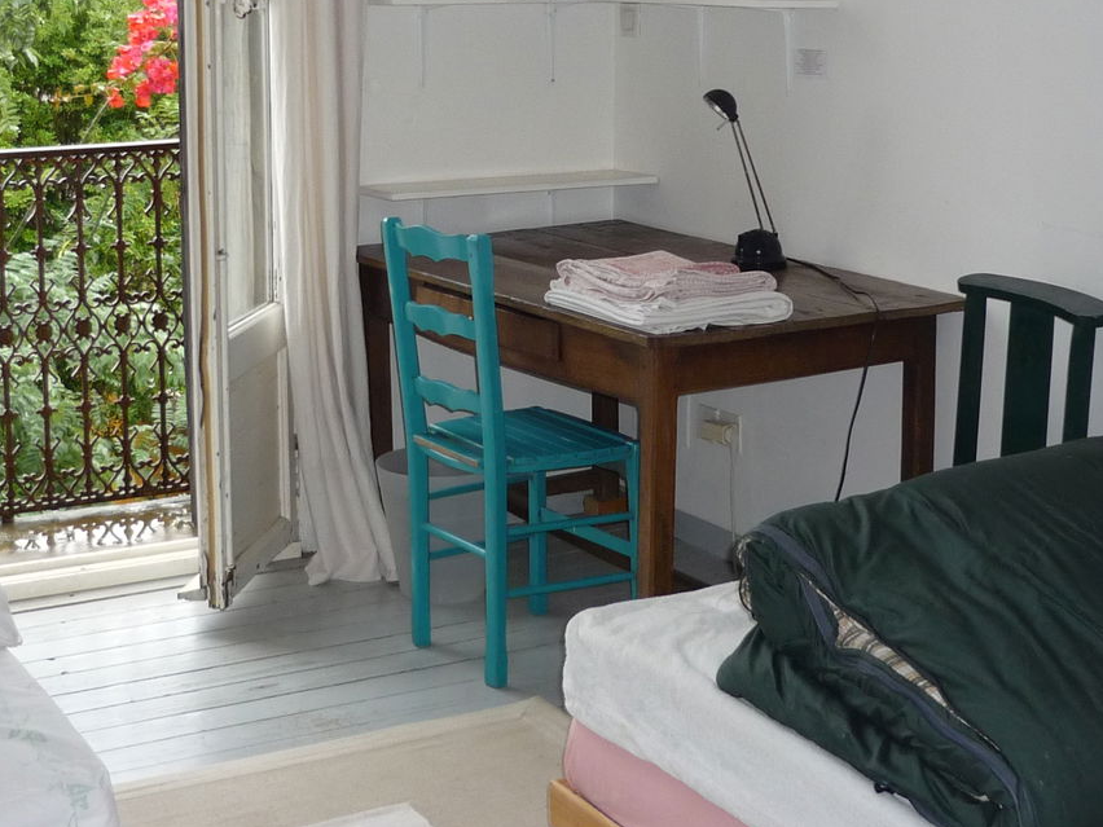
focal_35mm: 62
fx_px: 1976
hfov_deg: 31.2
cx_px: 515
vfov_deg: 23.3
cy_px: 159
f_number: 2.8
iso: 160
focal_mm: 5.5
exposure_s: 1/30
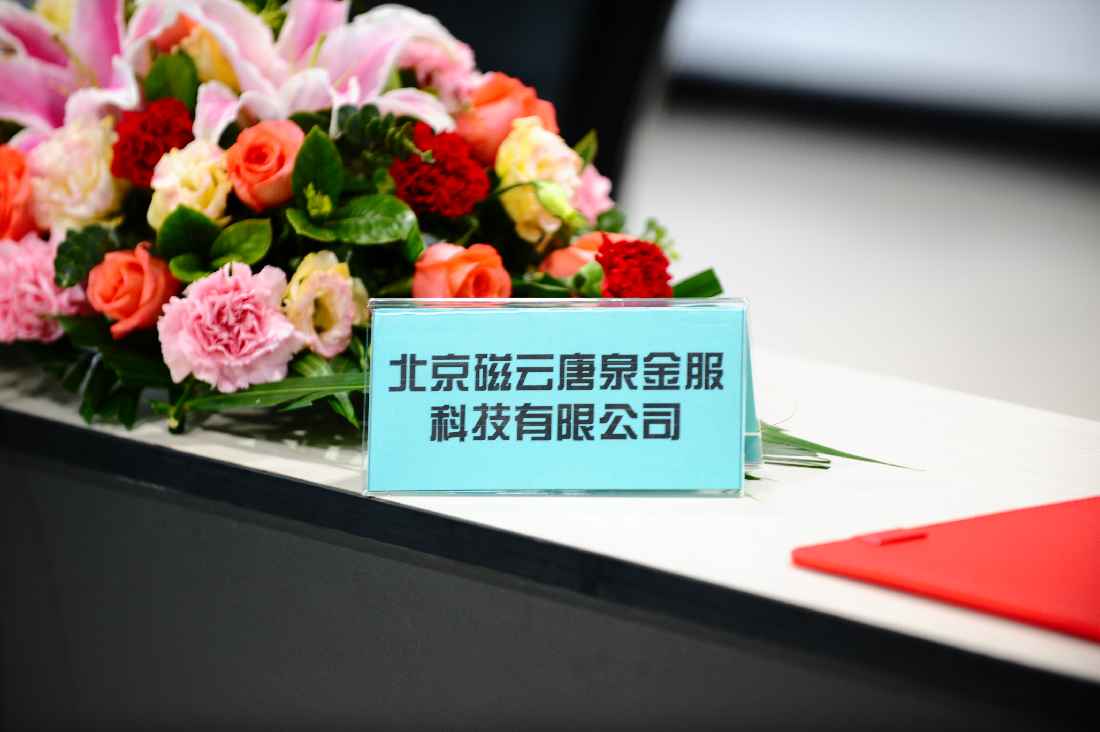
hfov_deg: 10.3
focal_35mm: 200
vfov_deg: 6.9
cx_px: 550
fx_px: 6107
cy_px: 366
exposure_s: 1/25
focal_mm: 200
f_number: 4
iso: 500
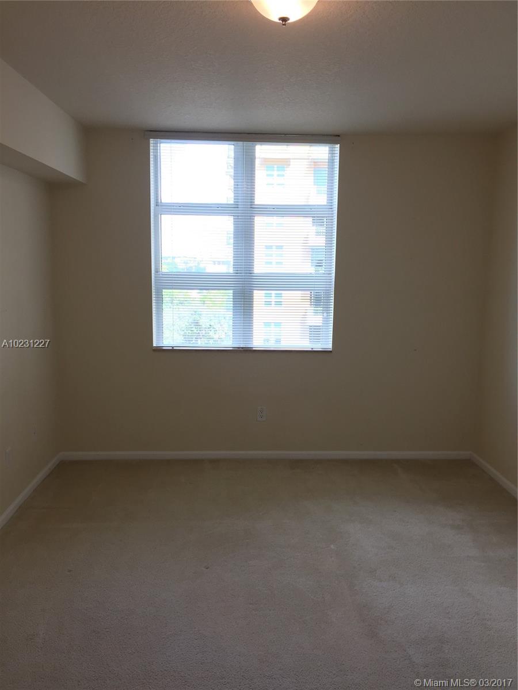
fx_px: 579
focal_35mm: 29
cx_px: 259
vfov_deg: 61.7
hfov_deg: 48.2
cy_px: 345
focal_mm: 4.15
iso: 40
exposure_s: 1/60
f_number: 2.2
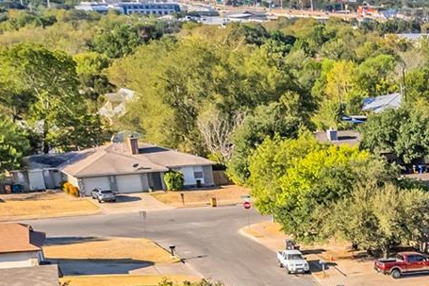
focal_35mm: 99
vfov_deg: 12.6
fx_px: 1179
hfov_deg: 17.6
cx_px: 713
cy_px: 520
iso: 130
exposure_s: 1/1500
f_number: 2.8
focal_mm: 8.38
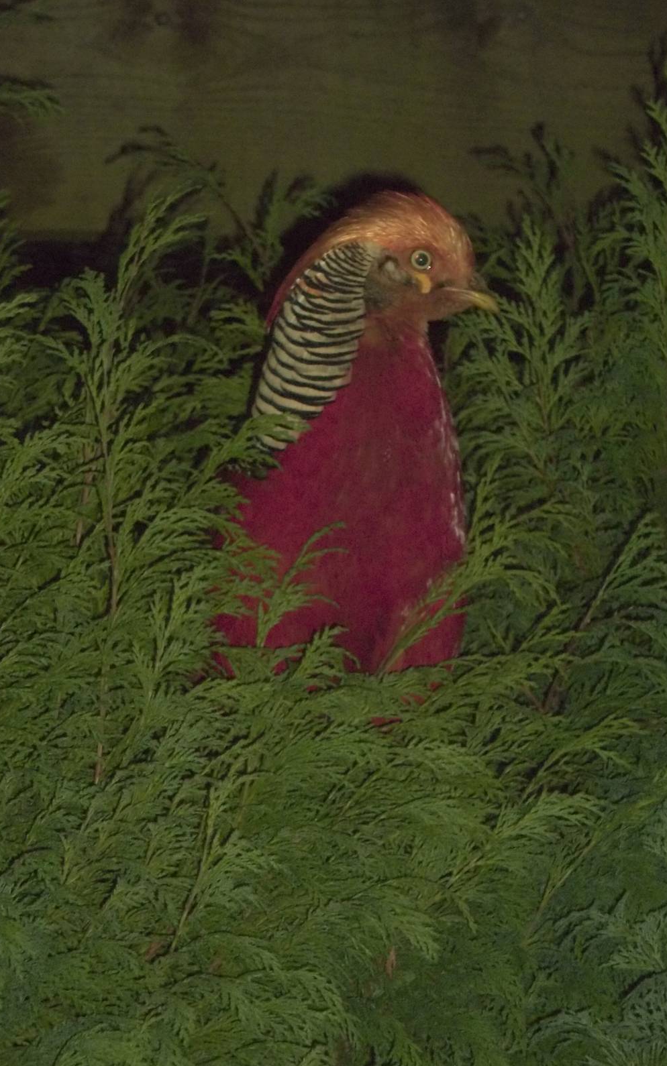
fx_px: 5118
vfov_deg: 11.9
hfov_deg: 7.5
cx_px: 355
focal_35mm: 176
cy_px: 535
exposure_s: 1/80
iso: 400
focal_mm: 29.5
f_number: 5.9
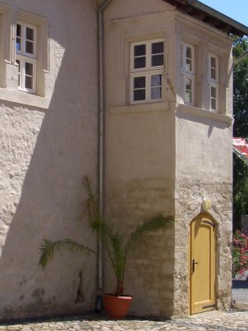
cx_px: 107
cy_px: 134
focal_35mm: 73
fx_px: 698
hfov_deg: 20.1
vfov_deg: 26.6
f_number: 5
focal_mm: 8.2
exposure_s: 1/320
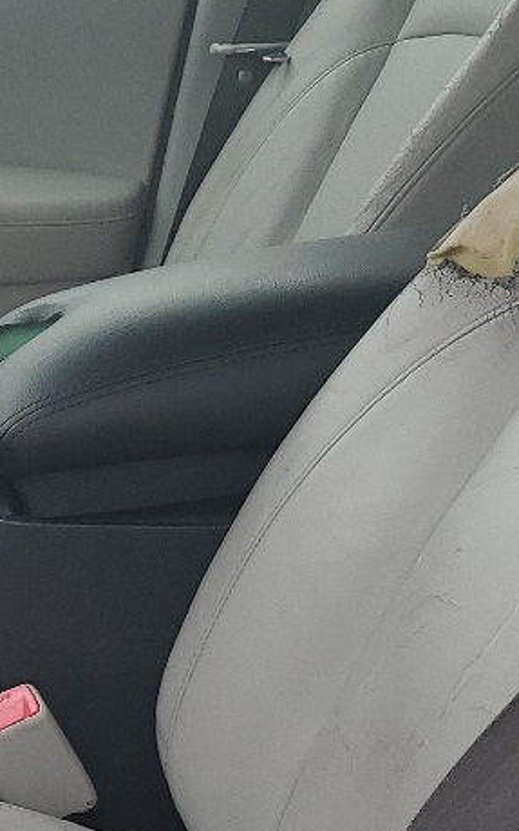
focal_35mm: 96
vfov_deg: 21.4
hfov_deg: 12.1
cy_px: 655
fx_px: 2172
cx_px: -524
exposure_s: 1/909
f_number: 1.5
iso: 50
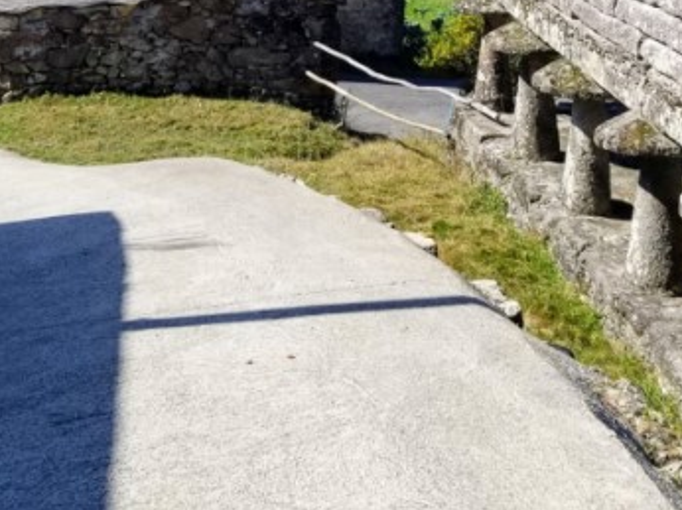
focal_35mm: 65
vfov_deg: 21.4
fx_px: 1280
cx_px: 390
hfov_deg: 29.8
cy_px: -47
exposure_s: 1/2288
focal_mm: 4.3
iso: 50
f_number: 1.7
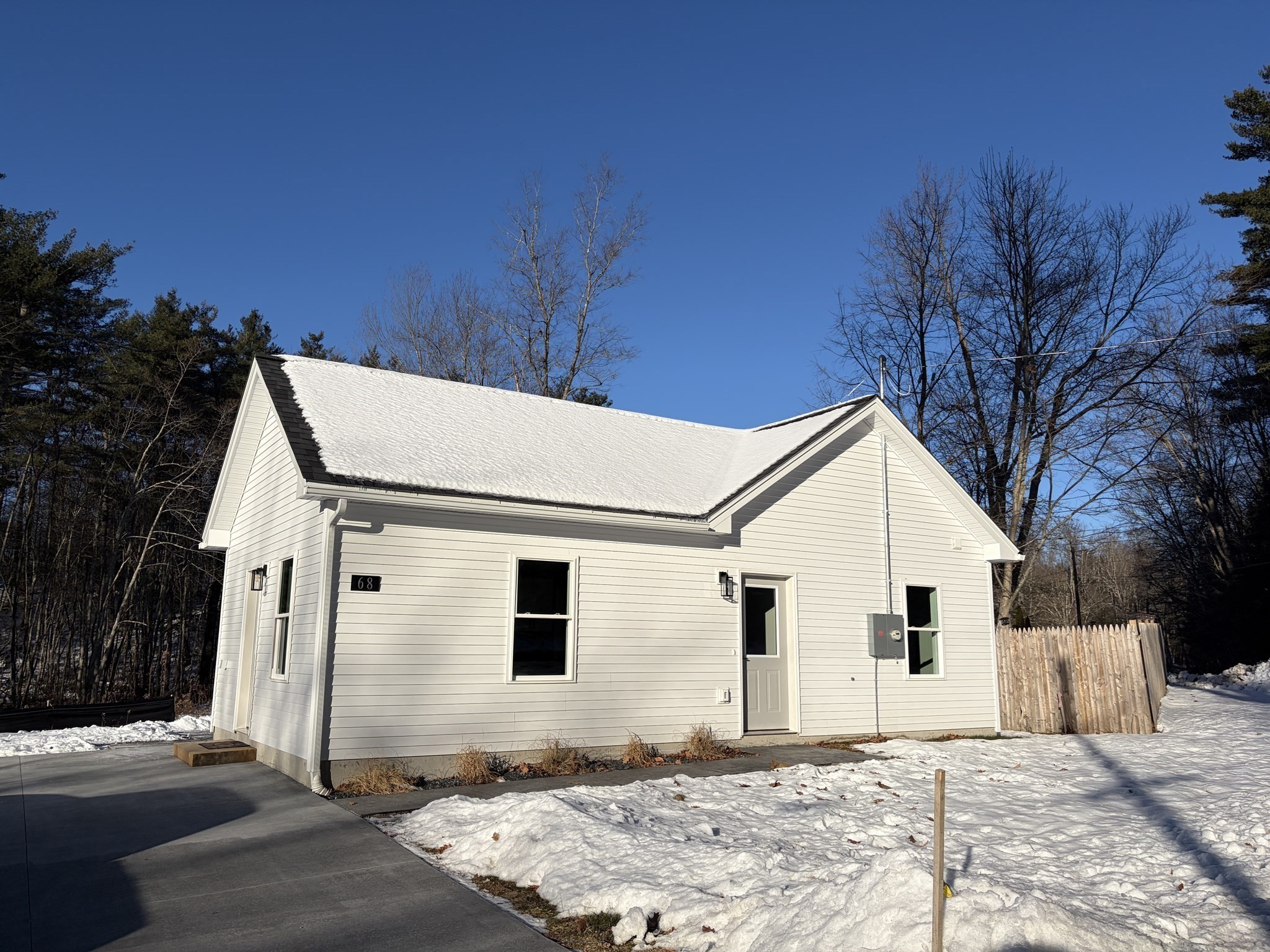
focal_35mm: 26
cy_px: 476
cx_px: 635
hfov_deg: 67.3
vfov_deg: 53.1
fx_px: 954
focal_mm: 5.96
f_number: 1.6
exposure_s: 1/7813
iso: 50
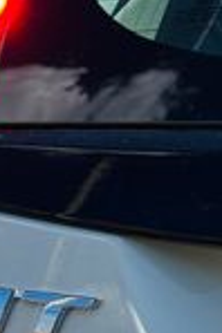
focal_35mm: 158
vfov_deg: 13.0
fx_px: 1465
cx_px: 0
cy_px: 177
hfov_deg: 8.6
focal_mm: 6.76
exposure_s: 1/3817
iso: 64
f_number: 1.78
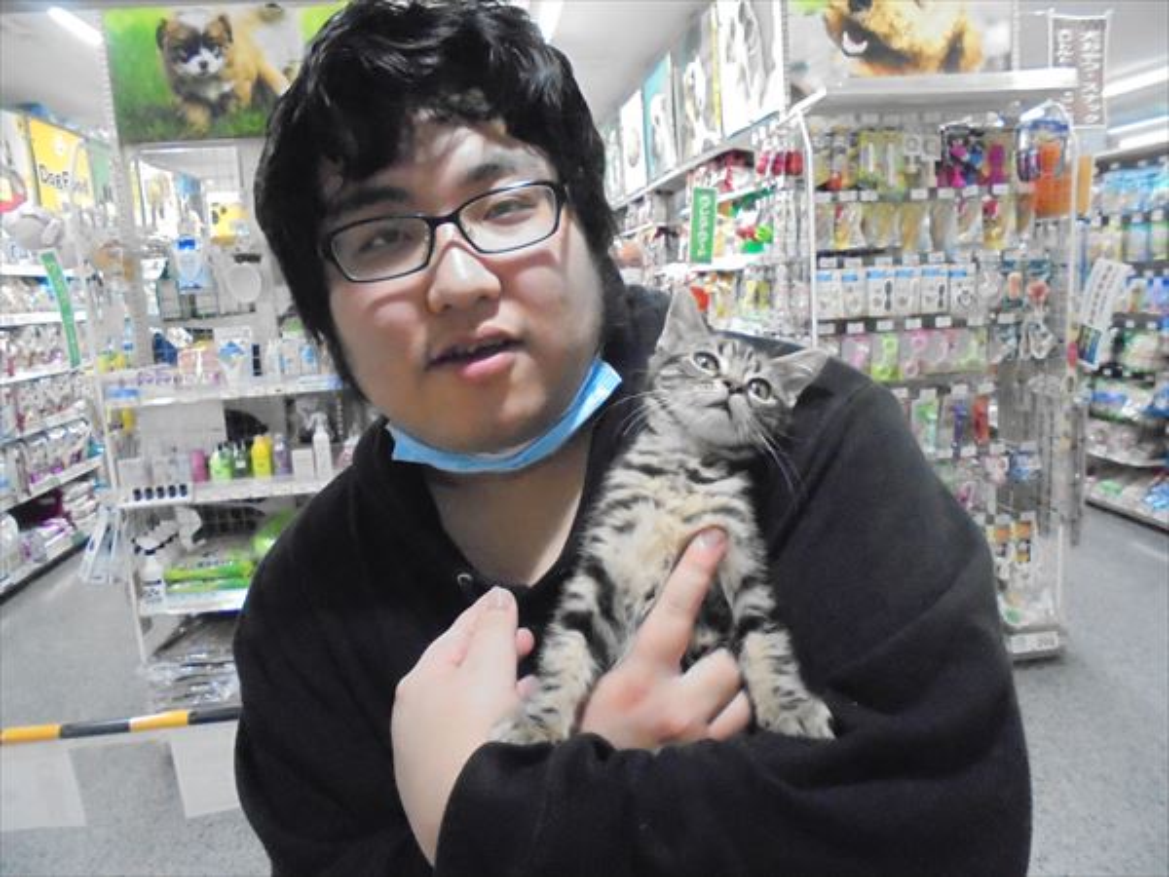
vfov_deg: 53.1
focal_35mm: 26
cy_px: 438
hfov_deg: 67.3
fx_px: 878
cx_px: 584
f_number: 3.5
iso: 1600
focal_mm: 4.6
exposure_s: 1/80
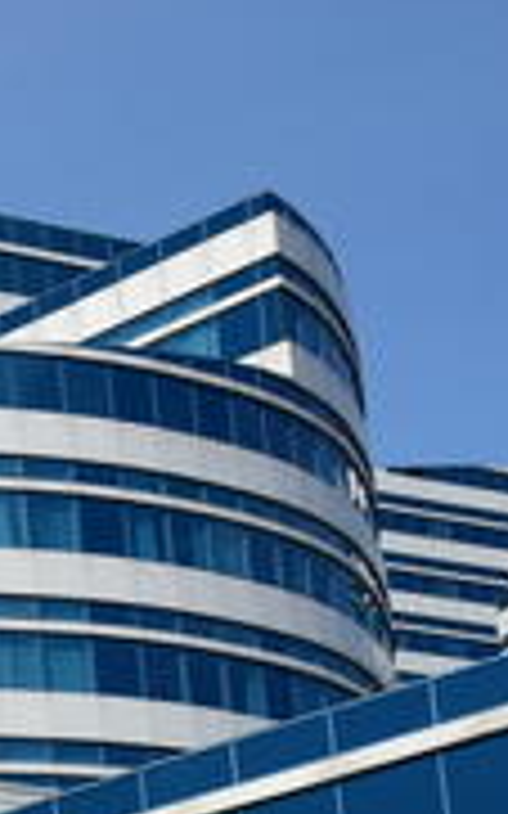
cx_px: -1434
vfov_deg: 12.6
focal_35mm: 162
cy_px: 1034
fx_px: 3591
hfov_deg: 6.6
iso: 100
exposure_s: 1/320
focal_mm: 22
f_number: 9
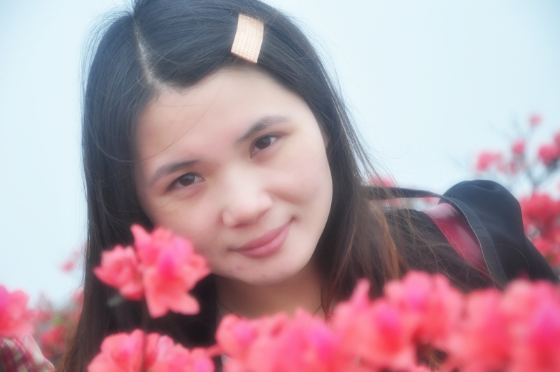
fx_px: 1981
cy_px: 186
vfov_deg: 10.7
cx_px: 280
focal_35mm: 128
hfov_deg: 16.1
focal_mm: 85
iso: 320
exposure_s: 1/1000
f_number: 5.6
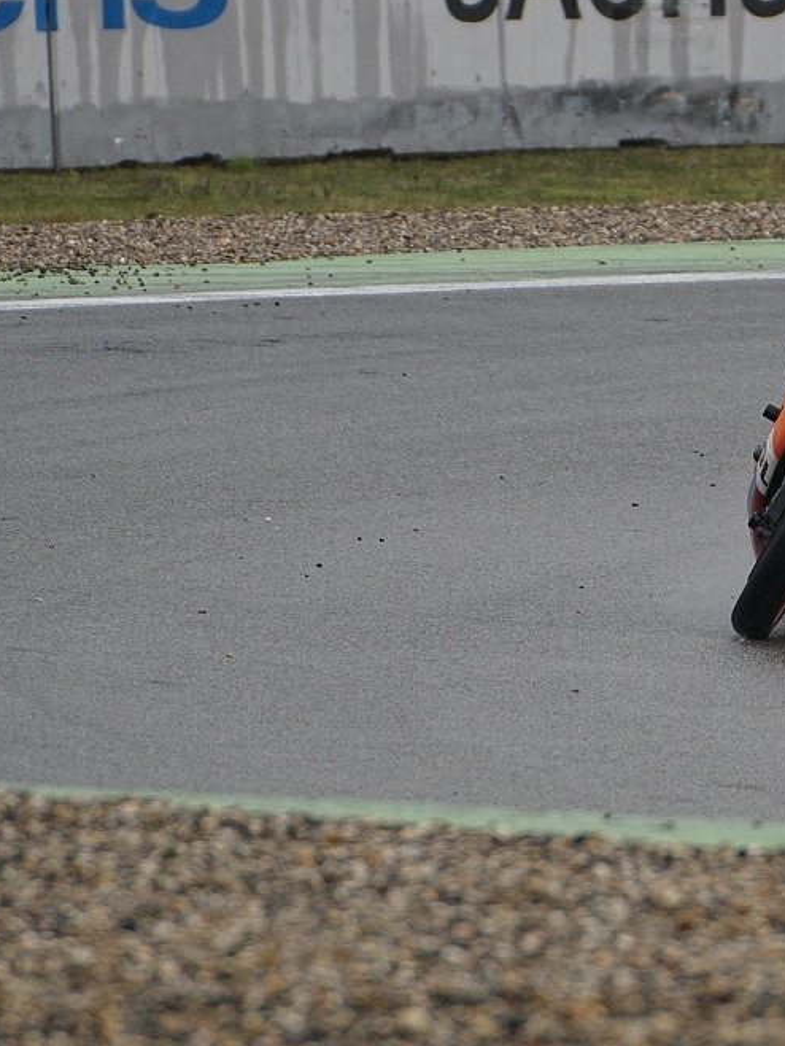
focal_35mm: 841
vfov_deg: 2.4
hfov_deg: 1.8
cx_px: 922
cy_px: 414
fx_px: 25412
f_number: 6.3
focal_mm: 300
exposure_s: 1/800
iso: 400
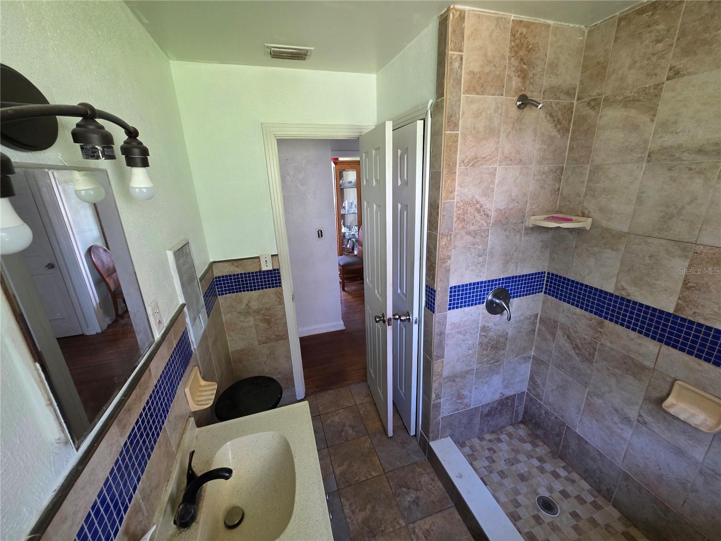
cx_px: 360
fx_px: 271
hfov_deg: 106.2
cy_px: 270
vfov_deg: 89.9
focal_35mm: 13
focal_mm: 2.2
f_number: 1.9
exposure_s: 1/60
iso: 400
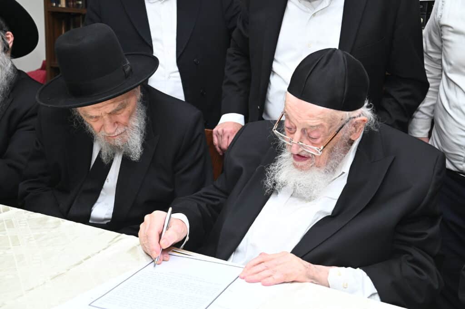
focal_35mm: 50
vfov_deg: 27.0
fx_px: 646
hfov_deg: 39.6
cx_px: 232
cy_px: 154
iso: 1250
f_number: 6.3
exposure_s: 1/100
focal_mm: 50
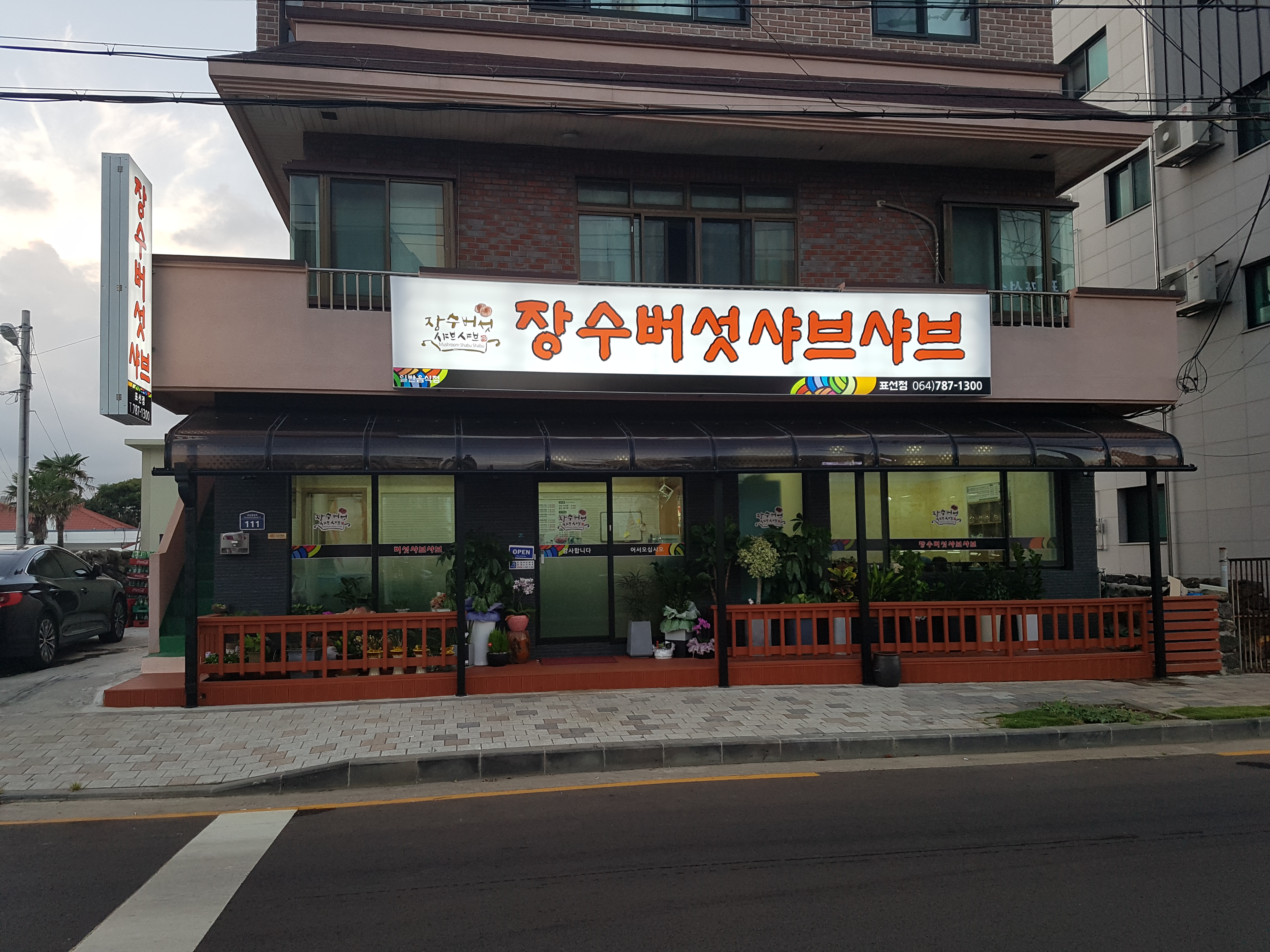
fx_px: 954
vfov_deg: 53.1
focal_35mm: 26
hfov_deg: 67.3
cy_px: 476
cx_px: 635
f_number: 1.7
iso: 50
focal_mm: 4.2
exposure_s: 1/155
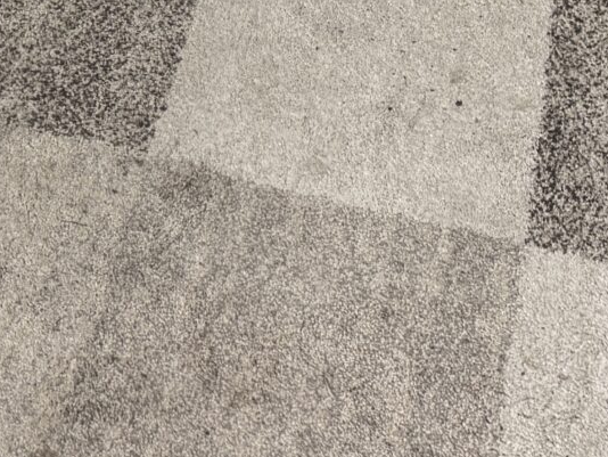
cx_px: 77
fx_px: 2021
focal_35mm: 115
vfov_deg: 11.1
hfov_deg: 16.9
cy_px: -594
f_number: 1.78
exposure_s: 1/50
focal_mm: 6.76
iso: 125
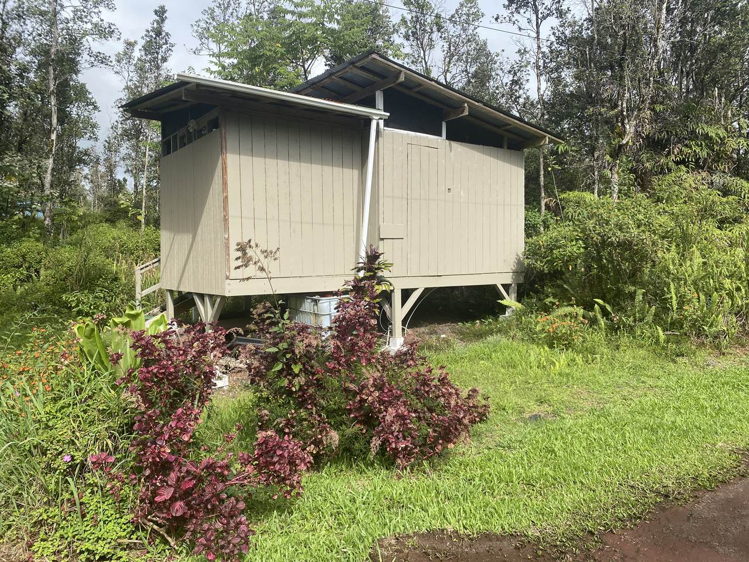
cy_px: 281
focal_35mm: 26
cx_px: 374
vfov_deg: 53.1
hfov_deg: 67.3
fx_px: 563
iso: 32
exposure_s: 1/2105
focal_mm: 4.25
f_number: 1.8
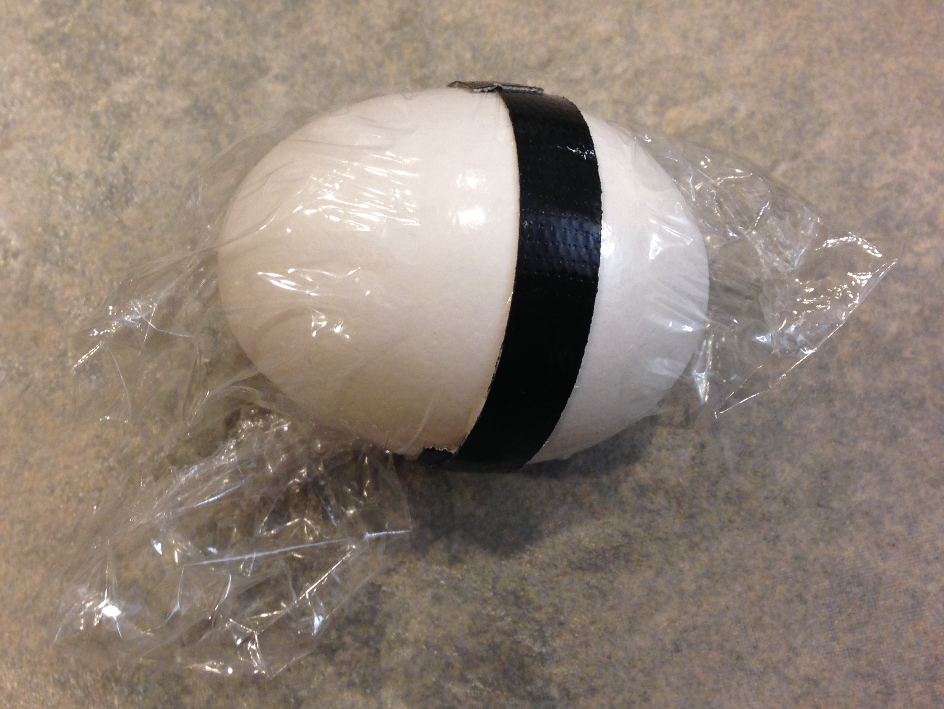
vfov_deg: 43.0
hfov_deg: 55.3
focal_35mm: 33
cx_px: 472
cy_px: 354
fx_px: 900
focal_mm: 4.12
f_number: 2.4
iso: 125
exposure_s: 1/20
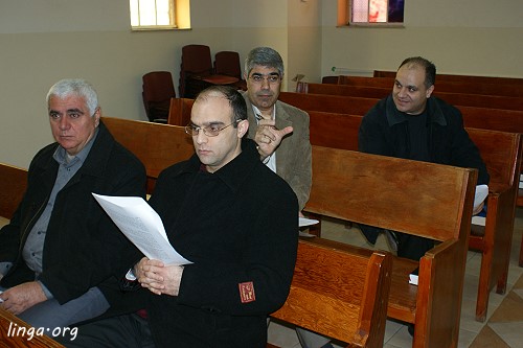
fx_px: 566
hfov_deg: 49.6
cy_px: 174
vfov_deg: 34.2
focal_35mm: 39
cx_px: 262
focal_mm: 26
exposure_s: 1/60
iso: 400
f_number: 5.6
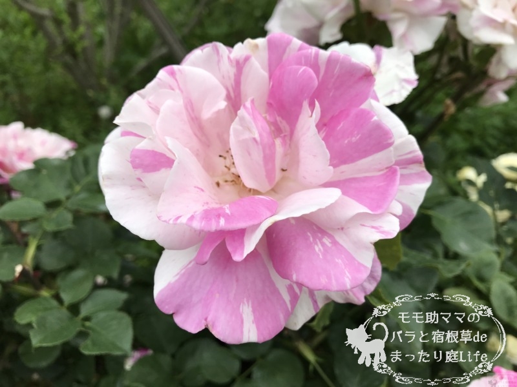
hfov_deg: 63.4
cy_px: 194
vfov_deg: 49.7
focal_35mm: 28
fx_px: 418
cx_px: 258
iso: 20
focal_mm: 3.99
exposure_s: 1/454
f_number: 1.8
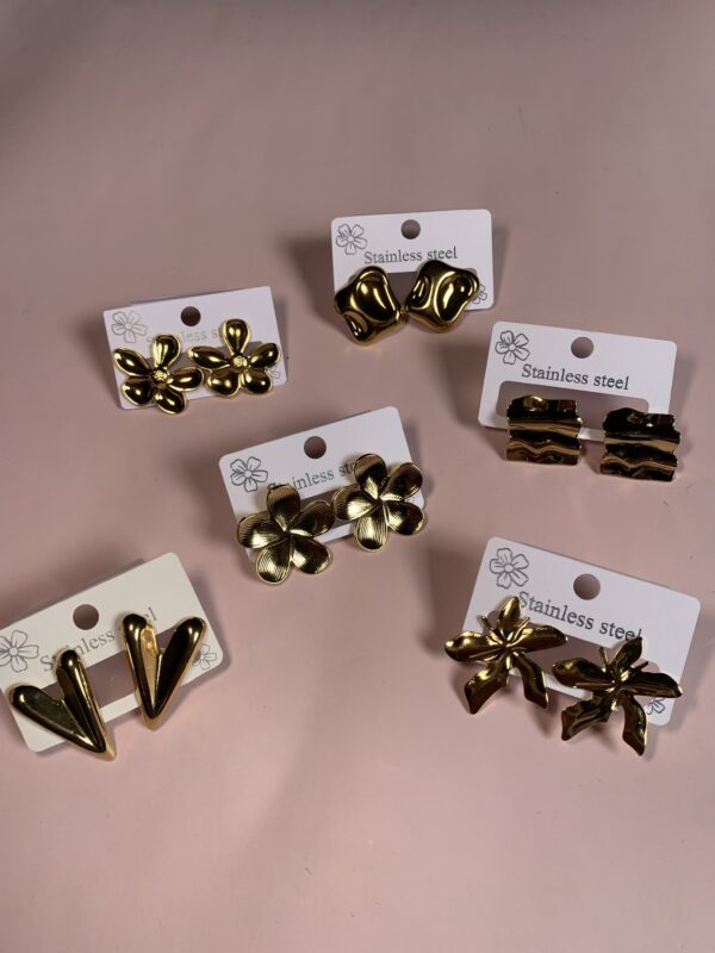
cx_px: 358
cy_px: 476
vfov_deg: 67.3
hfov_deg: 53.1
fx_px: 716
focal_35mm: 26
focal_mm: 4.25
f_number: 1.8
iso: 40
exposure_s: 1/122
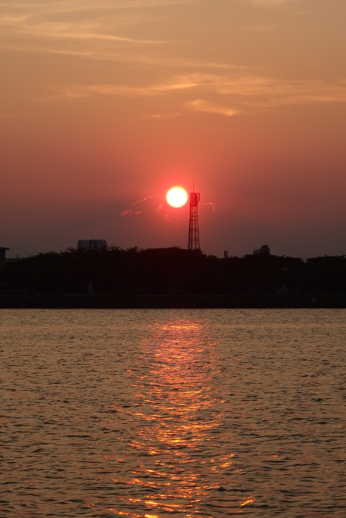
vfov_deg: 15.8
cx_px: 173
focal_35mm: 130
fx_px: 1874
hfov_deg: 10.5
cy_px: 259
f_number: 4
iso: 100
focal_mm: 23.5
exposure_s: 1/800
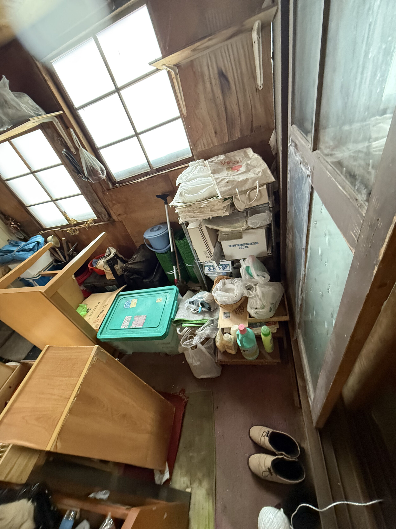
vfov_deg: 102.1
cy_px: 264
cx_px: 198
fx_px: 214
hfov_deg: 85.7
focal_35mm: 14
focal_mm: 2.22
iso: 640
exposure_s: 1/50
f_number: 2.2
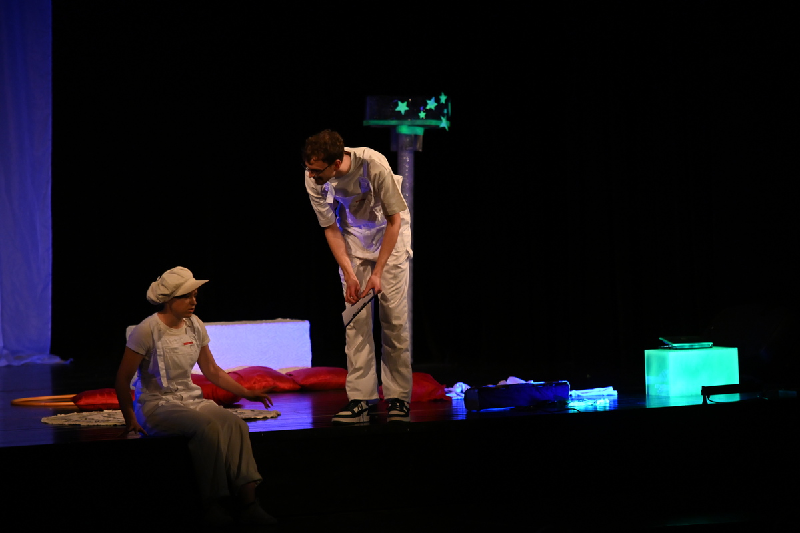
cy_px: 266
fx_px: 3000
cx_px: 400
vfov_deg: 10.2
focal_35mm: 135
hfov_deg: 15.2
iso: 4000
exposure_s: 1/160
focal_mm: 135
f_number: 2.8
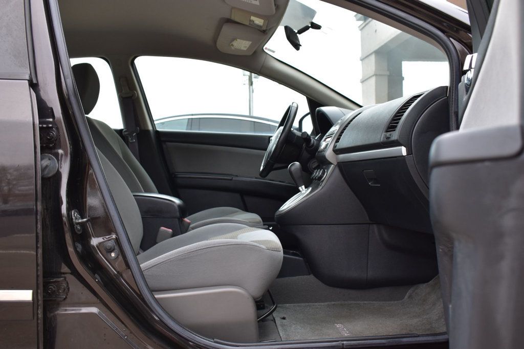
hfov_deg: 55.1
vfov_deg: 38.3
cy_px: 174
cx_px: 262
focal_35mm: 34
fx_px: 502
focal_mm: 23
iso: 400
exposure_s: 1/20
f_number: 6.3
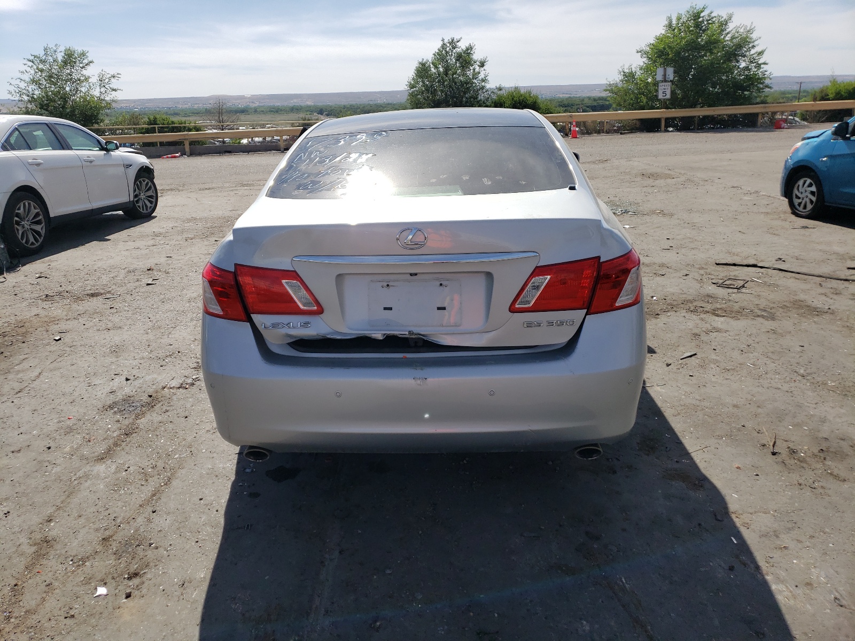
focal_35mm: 26
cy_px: 320
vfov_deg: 53.1
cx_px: 428
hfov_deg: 67.3
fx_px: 642
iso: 50
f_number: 1.5
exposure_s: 1/5000
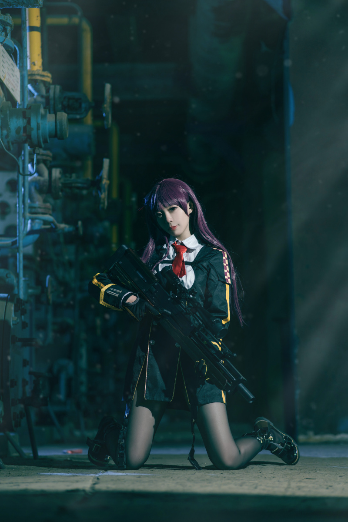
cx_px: 174
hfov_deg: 16.1
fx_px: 1232
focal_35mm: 85
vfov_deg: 23.9
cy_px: 261
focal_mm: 85
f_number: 2
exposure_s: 1/250
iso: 100
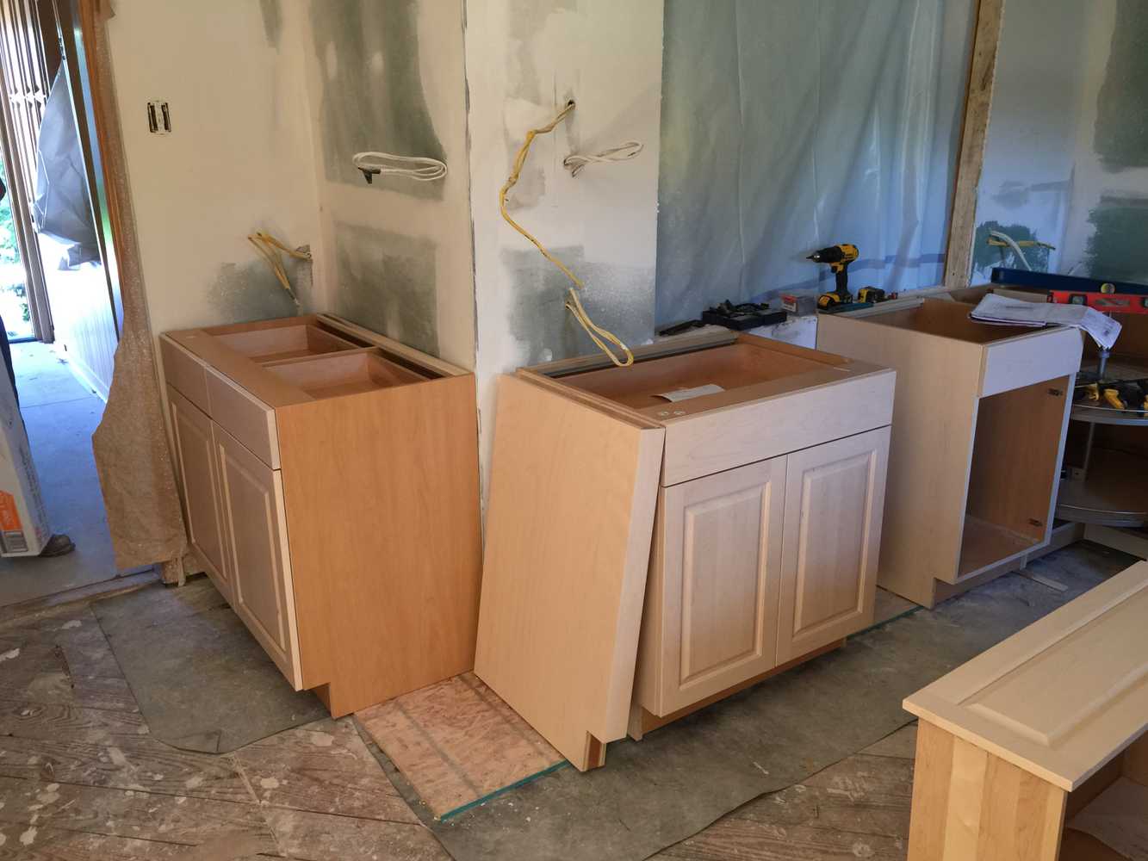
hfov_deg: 61.7
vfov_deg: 48.2
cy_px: 430
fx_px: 962
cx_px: 574
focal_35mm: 29
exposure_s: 1/15
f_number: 2.2
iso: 64
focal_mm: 4.15
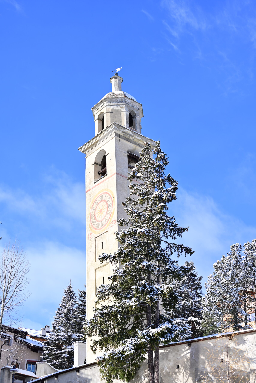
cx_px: 128
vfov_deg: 39.6
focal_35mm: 50
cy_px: 192
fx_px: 533
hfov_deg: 27.0
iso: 64
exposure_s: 1/1000
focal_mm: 50
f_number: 2.8
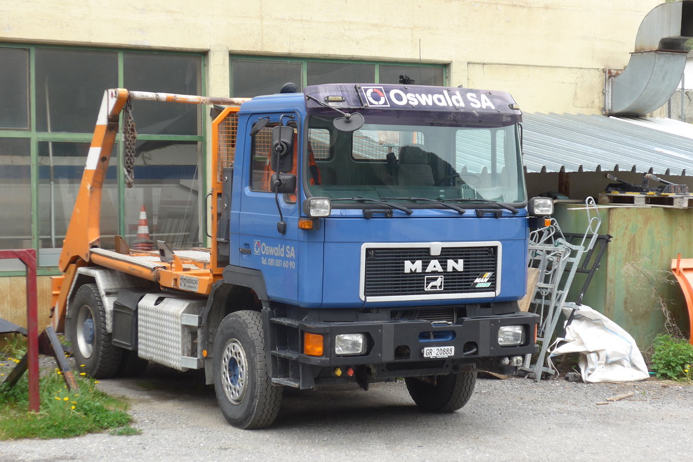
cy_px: 241
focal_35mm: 78
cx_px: 344
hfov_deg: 26.0
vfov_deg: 17.5
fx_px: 1501
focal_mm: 15
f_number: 4.2
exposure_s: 1/200
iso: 80
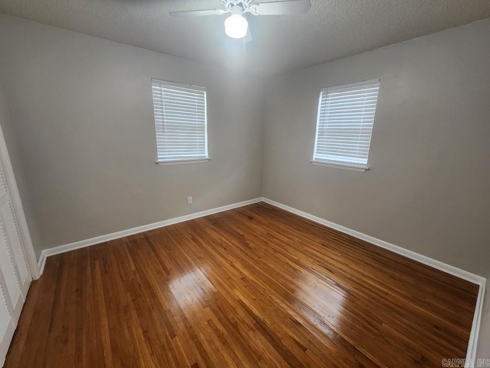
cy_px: 184
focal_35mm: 13
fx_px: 184
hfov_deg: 106.2
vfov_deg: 89.9
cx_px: 245
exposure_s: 1/30
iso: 320
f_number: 2.2
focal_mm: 2.2
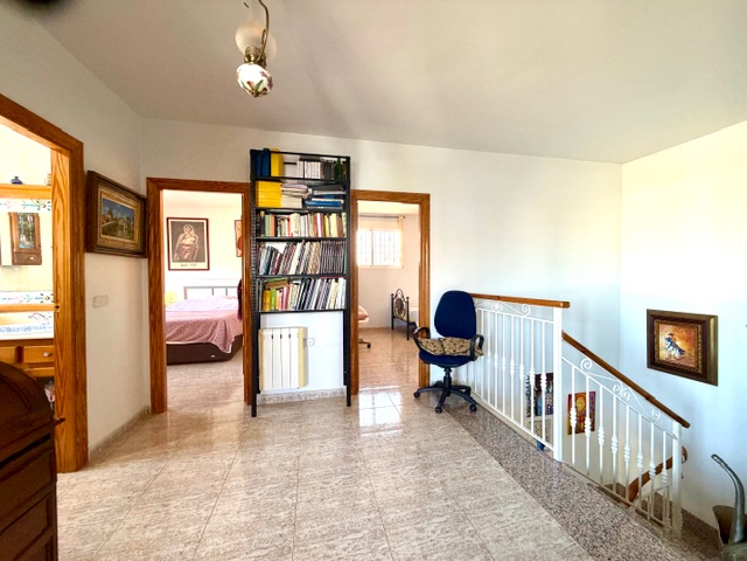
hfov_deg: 102.1
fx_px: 302
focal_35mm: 14
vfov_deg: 85.7
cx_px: 374
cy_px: 280
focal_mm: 2.22
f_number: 2.2
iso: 250
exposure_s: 1/50
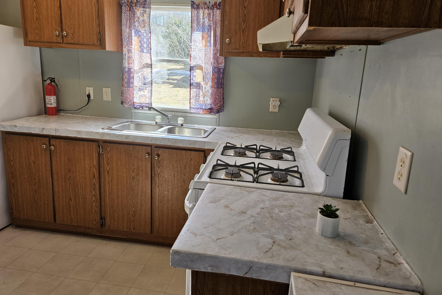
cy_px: 130
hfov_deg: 73.7
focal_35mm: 24
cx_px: 221
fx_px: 295
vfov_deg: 53.0
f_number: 1.8
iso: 160
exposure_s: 1/207
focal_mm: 5.4
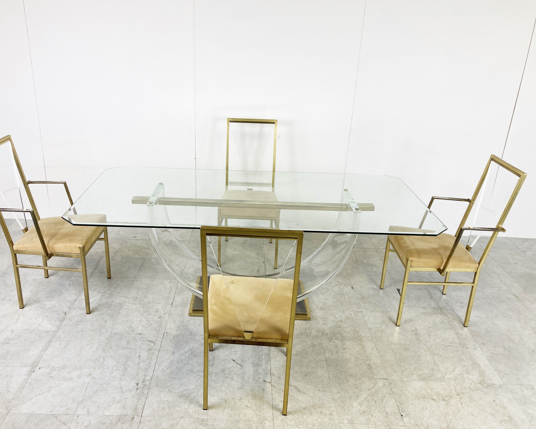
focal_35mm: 30
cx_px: 247
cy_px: 215
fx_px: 476
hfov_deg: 58.7
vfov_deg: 48.5
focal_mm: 3.99
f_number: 1.8
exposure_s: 1/100
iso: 50
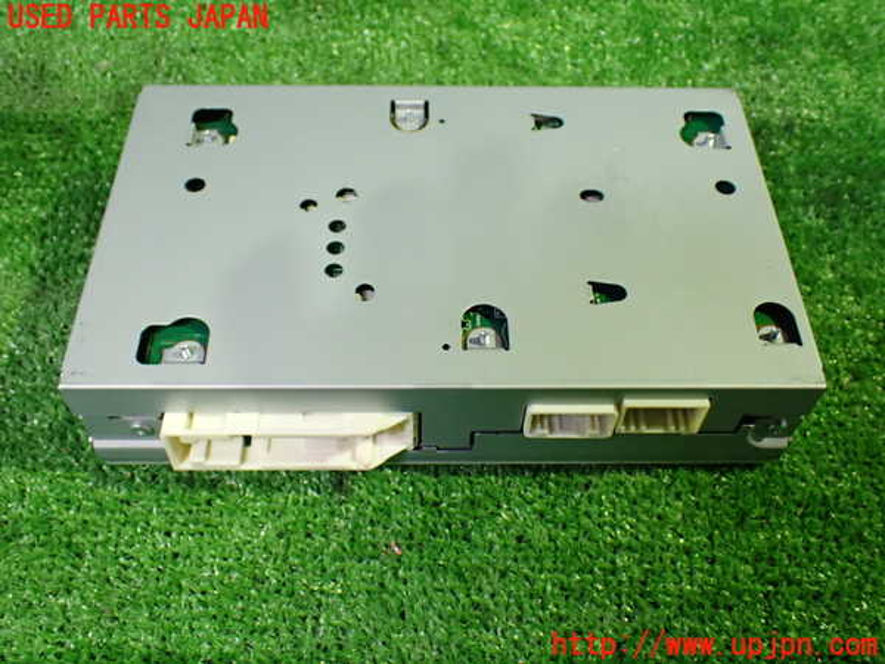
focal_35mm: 36
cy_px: 332
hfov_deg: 51.4
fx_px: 920
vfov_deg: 39.7
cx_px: 442
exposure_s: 1/50
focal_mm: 6.37
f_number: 2.5
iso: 800
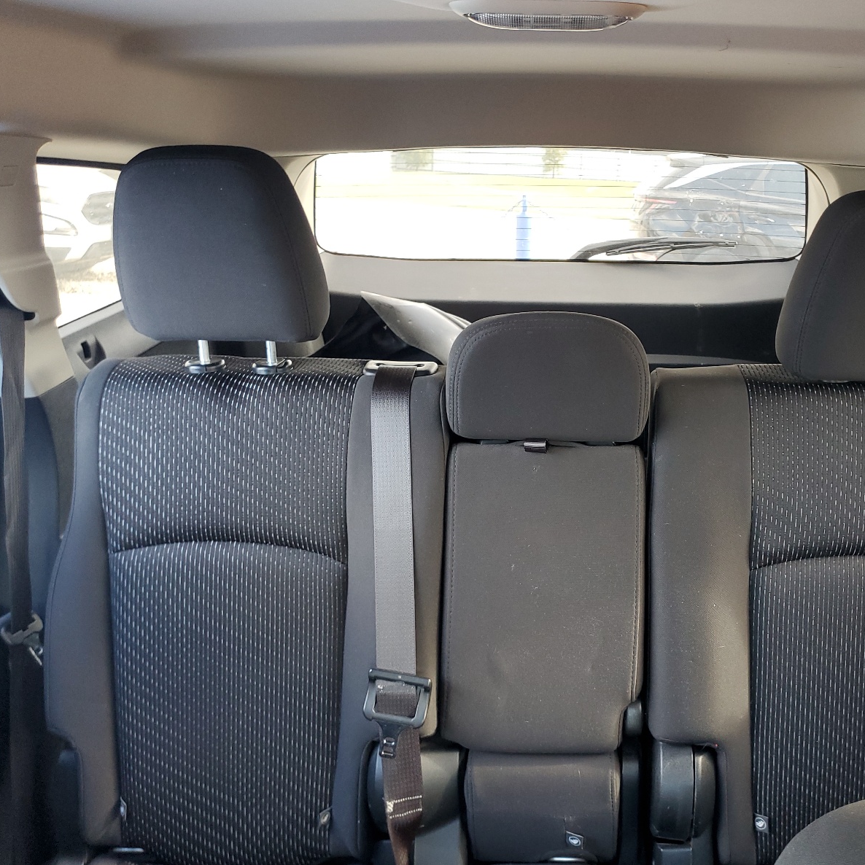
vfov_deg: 52.5
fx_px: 876
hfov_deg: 52.0
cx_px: 541
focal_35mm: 31
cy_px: 437
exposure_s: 1/60.2
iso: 84
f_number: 1.5
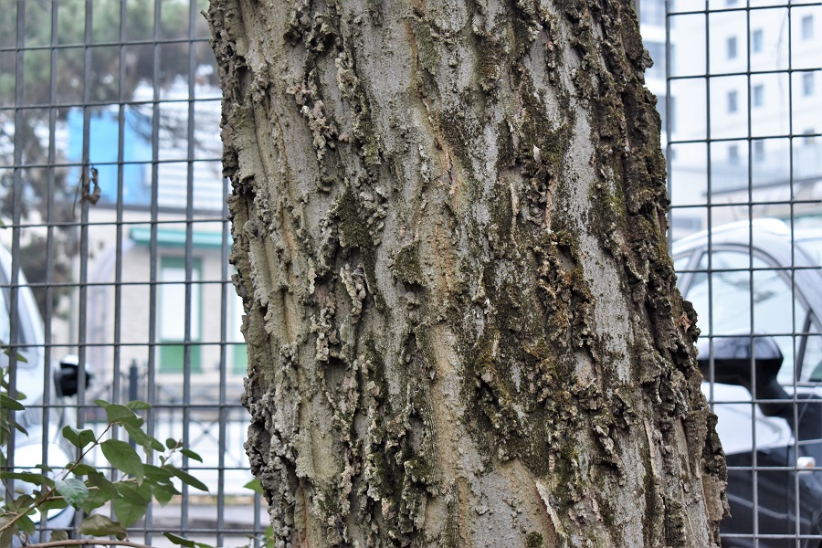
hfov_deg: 24.6
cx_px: 411
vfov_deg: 16.6
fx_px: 1884
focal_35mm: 82
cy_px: 274
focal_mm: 55
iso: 500
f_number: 5.6
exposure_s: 1/60
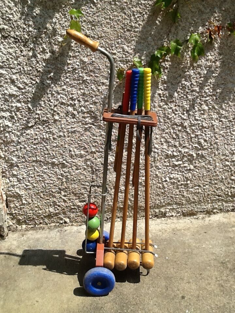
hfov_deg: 32.9
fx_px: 398
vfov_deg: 42.9
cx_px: 118
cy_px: 156
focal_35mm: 44
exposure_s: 1/1783
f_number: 2.4
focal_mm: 2.03
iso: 40
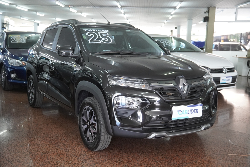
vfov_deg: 33.0
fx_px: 281
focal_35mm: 40
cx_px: 125
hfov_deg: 47.9
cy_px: 84
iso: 1600
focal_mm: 27
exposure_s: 1/160
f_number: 2.8
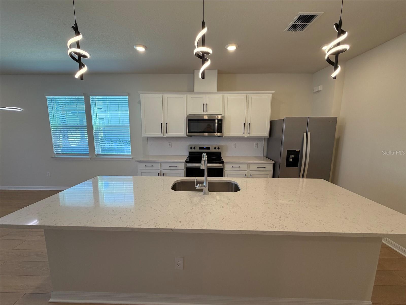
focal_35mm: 14
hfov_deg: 102.1
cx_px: 203
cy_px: 152
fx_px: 164
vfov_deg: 85.7
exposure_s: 1/120
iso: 100
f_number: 2.2
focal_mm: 2.22
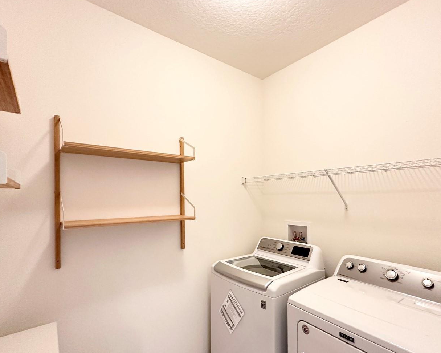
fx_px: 235
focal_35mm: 18
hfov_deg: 86.3
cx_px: 229
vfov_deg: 73.6
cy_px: 196
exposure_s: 1/60
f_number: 2.2
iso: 400
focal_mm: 2.22
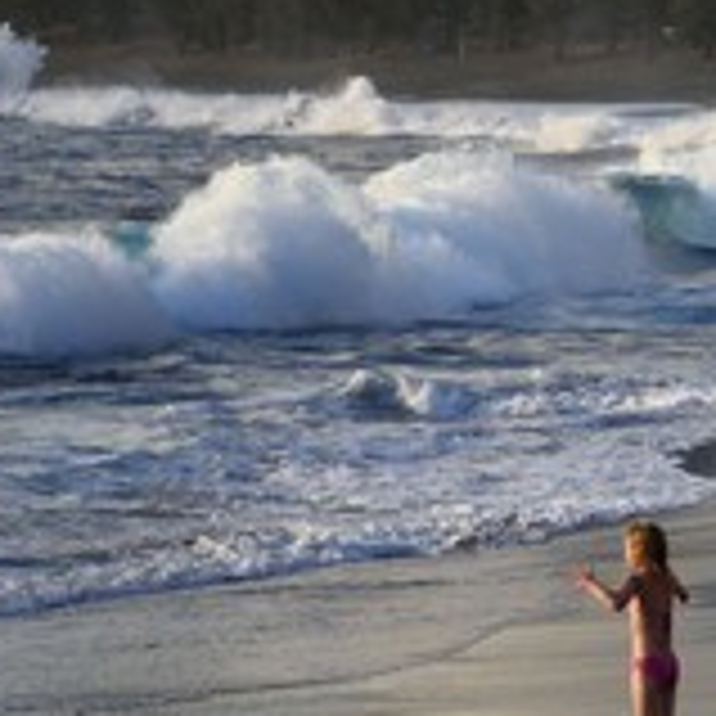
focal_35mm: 261
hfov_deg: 6.7
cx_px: 518
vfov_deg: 6.7
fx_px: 6108
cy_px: 243
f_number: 10
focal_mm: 116
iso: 400
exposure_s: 1/250
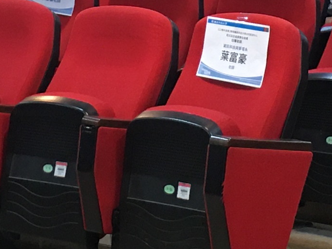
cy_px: -93
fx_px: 1621
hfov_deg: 11.7
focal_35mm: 169
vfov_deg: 8.6
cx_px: 142
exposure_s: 1/15
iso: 64
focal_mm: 4.15
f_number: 2.2
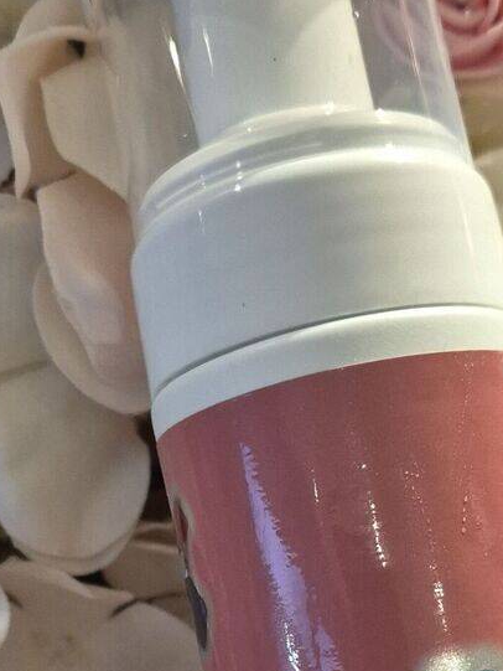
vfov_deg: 26.8
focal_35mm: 68
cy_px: 690
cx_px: 335
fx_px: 1317
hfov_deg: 21.5
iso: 800
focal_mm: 5.4
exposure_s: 1/100
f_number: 1.8
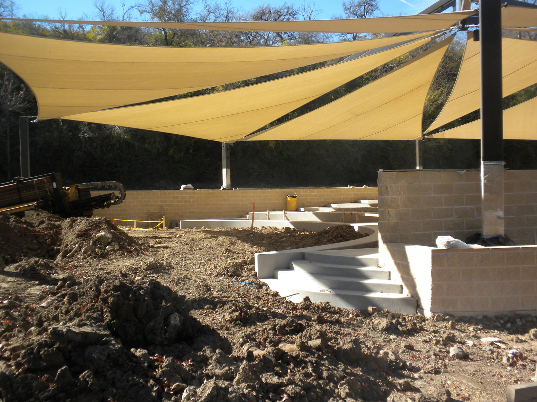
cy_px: 201
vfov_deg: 38.7
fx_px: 574
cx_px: 268
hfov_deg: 50.1
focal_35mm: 37
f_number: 3.5
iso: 77
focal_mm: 6.6
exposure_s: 1/470
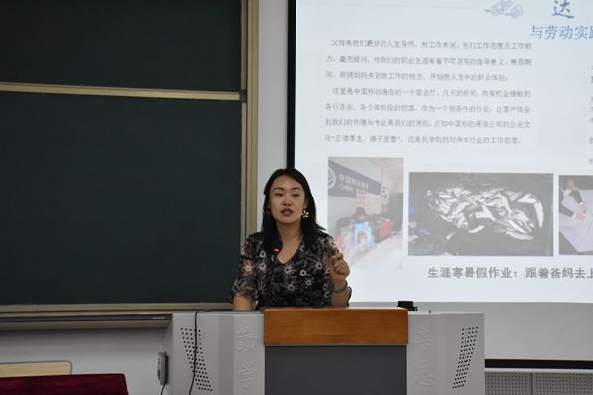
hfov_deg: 28.1
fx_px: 1186
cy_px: 198
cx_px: 296
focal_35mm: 72
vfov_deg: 18.9
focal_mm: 48
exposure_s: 1/180
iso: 2500
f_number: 6.7
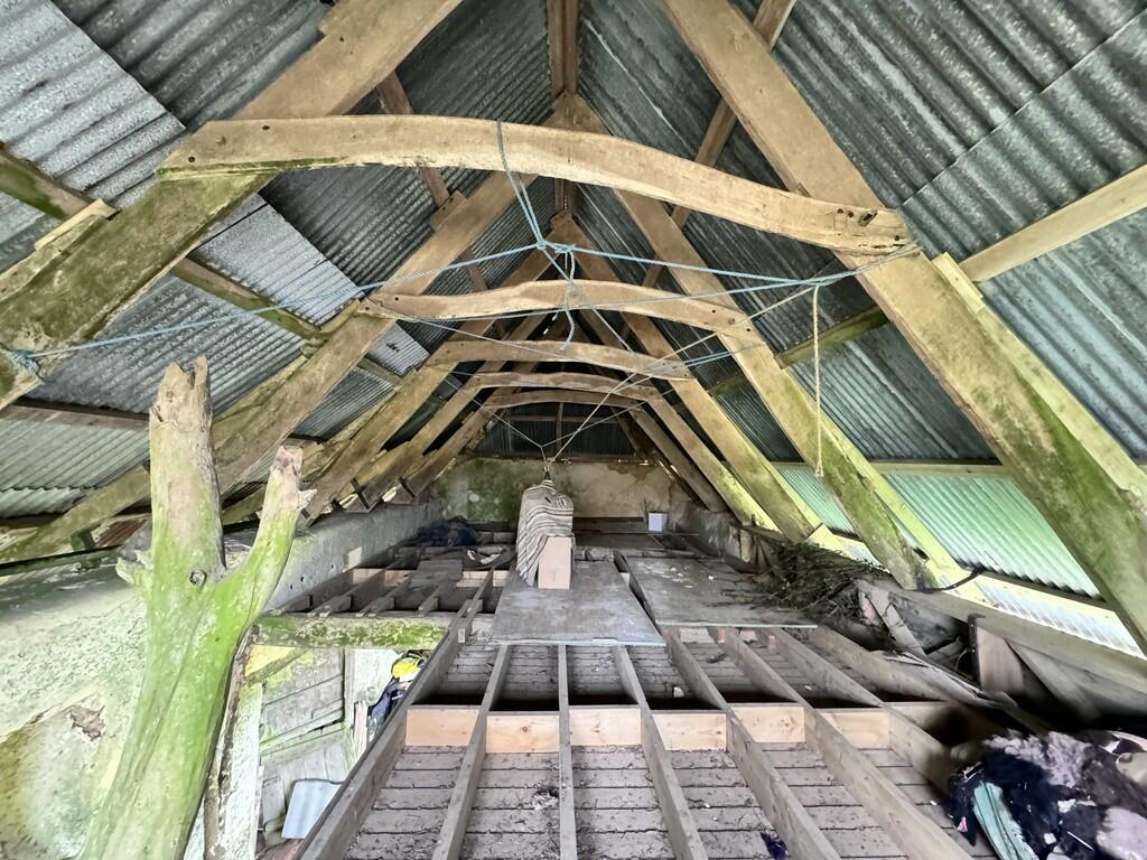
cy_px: 430
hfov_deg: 102.1
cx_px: 574
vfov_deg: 85.7
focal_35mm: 14
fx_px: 464
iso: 1250
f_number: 2.2
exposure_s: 1/49
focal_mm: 2.22
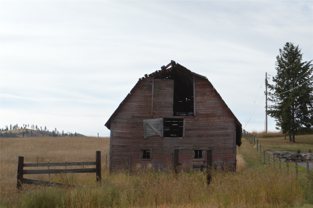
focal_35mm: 72
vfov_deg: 18.9
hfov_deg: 28.1
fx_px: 625
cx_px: 156
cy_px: 104
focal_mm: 48
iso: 100
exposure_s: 1/30
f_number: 20
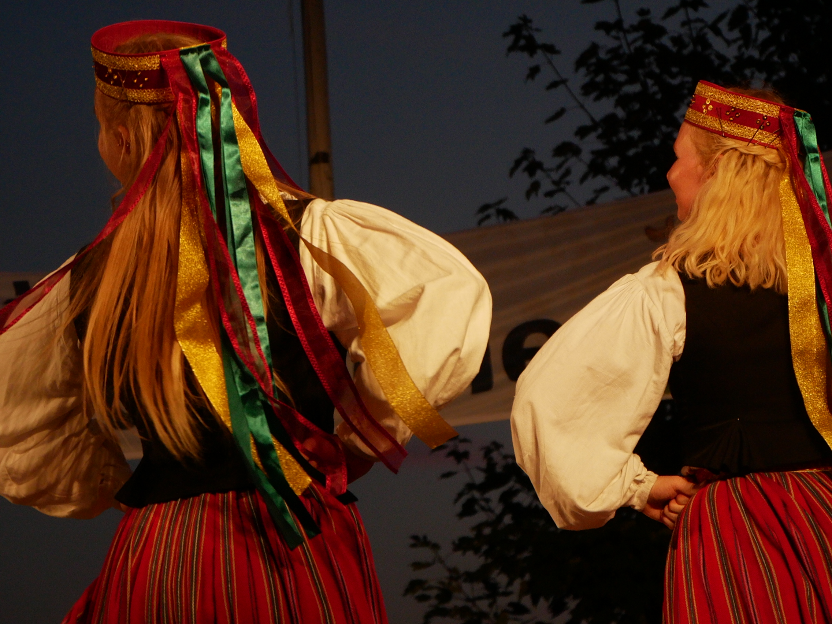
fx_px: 2644
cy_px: 312
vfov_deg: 13.5
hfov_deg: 17.9
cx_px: 416
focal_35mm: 110
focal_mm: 55
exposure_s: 1/500
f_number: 5.1
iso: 1600
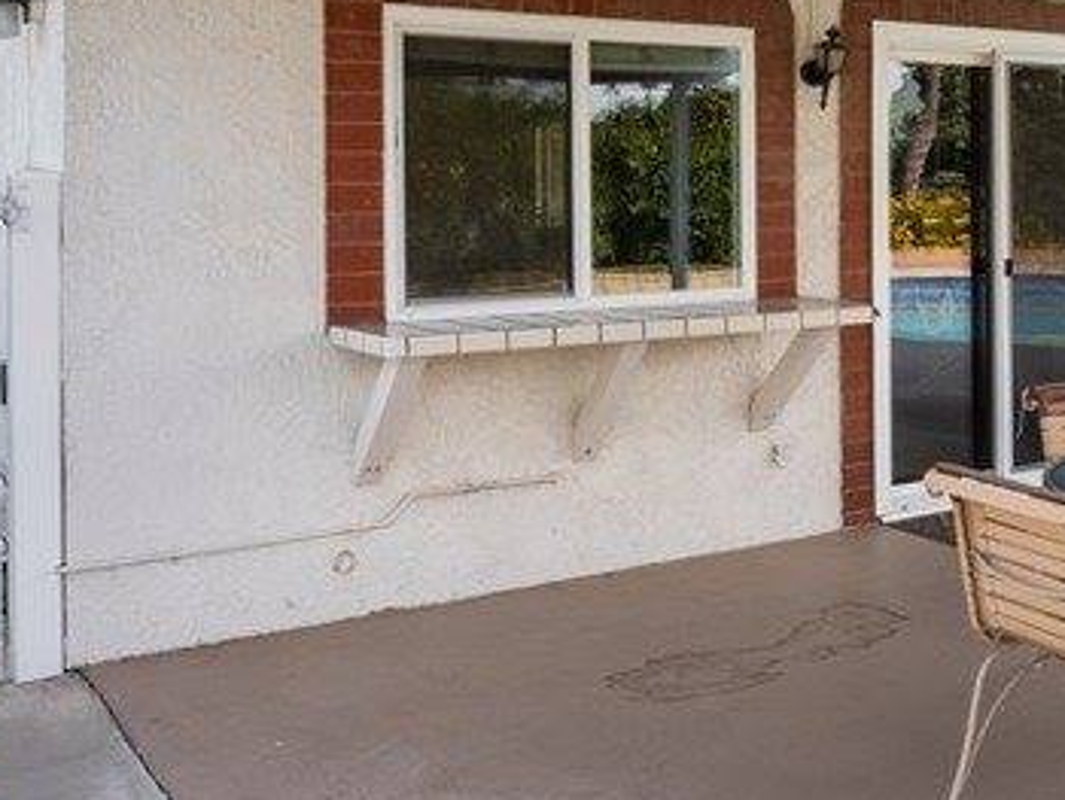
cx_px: 837
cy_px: 196
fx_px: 1385
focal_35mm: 45
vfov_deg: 31.6
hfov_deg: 40.5
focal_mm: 16
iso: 100
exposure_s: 1/8
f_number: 22
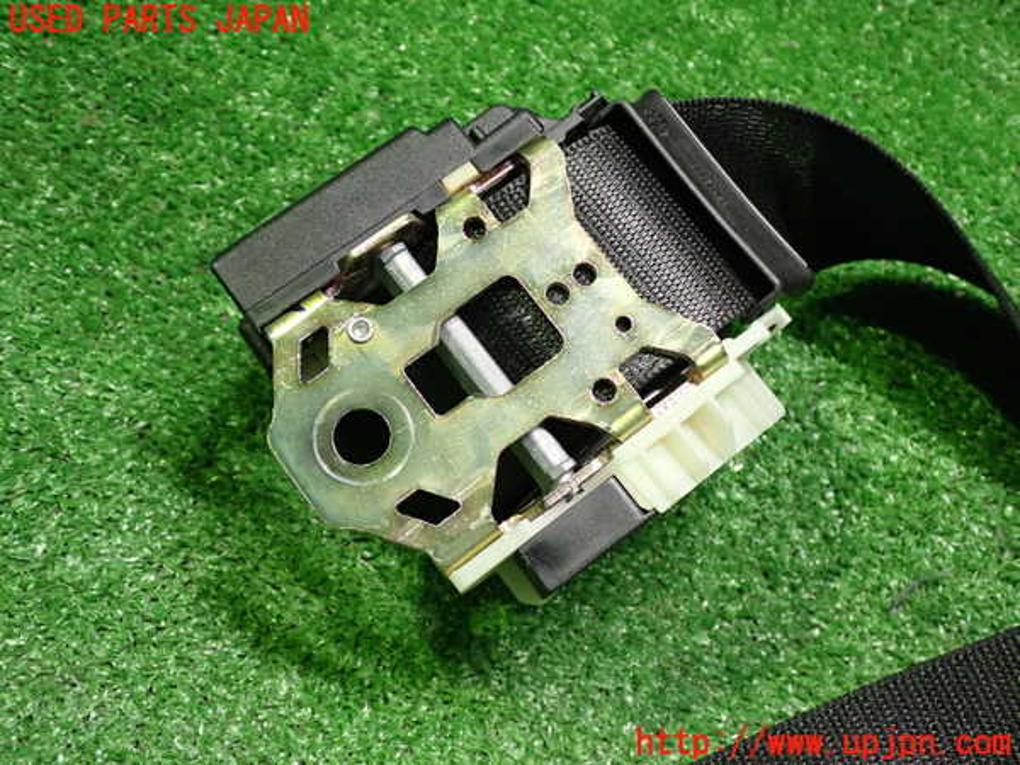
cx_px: 510
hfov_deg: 51.4
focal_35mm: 36
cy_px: 382
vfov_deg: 39.7
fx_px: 1061
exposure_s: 1/40
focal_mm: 6.37
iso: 800
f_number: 2.5
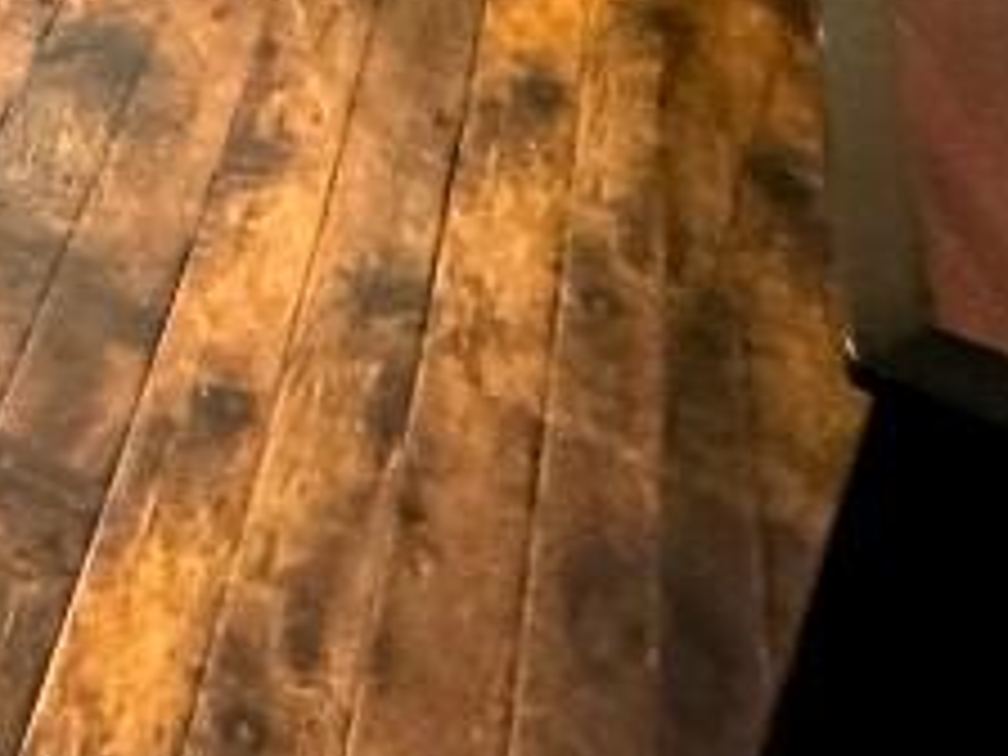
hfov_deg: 22.8
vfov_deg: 16.7
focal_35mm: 64
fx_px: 1864
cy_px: -792
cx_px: -616
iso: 500
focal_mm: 2.22
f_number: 2.2
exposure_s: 1/50
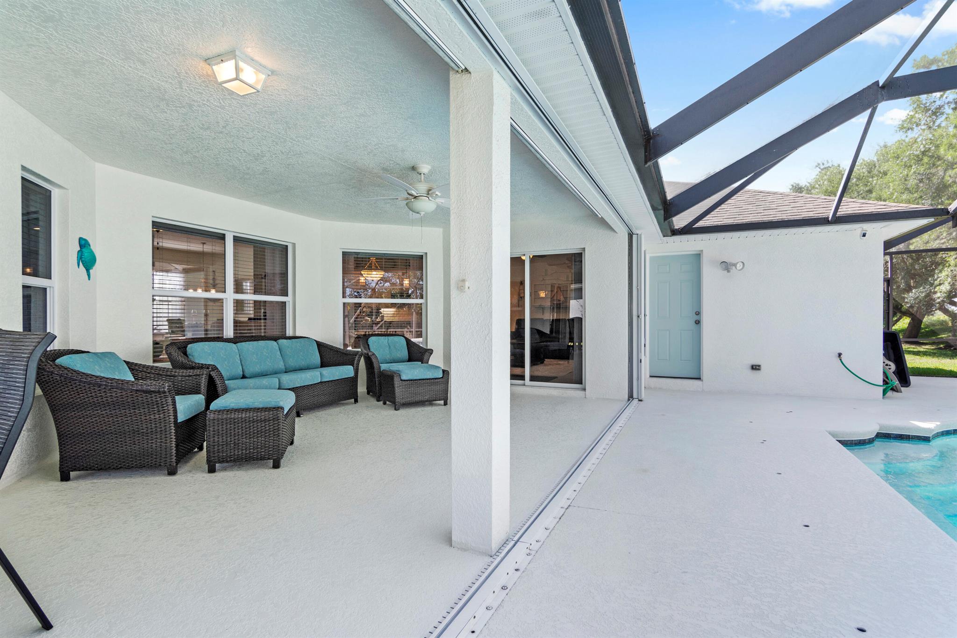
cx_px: 478
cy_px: 319
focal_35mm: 16
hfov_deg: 95.0
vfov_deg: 72.0
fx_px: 439
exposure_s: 1/125
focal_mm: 11
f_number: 6.3
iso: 320
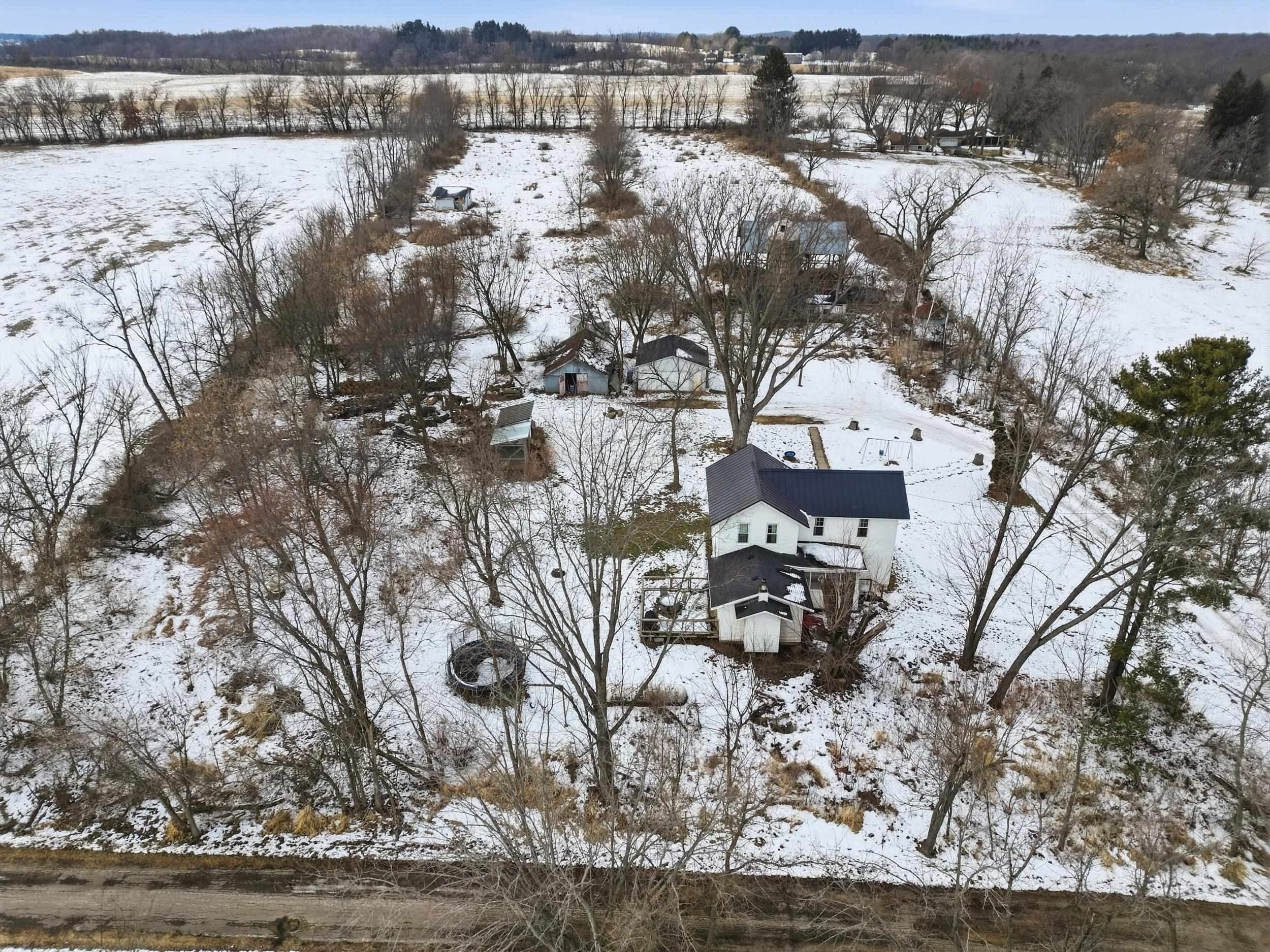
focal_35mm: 24
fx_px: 881
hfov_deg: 71.6
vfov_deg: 56.8
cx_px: 635
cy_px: 476
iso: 150
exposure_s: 1/5000
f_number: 1.7
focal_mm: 6.7
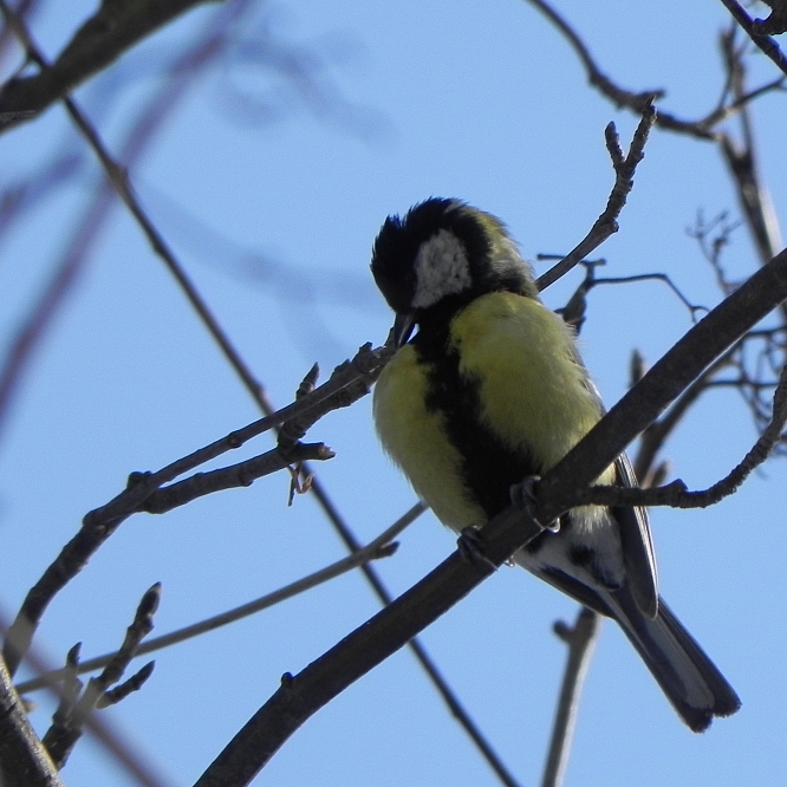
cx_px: 476
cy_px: 437
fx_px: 23716
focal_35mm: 922
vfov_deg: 1.9
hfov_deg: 1.9
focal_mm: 120
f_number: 7.1
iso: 160
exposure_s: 1/386
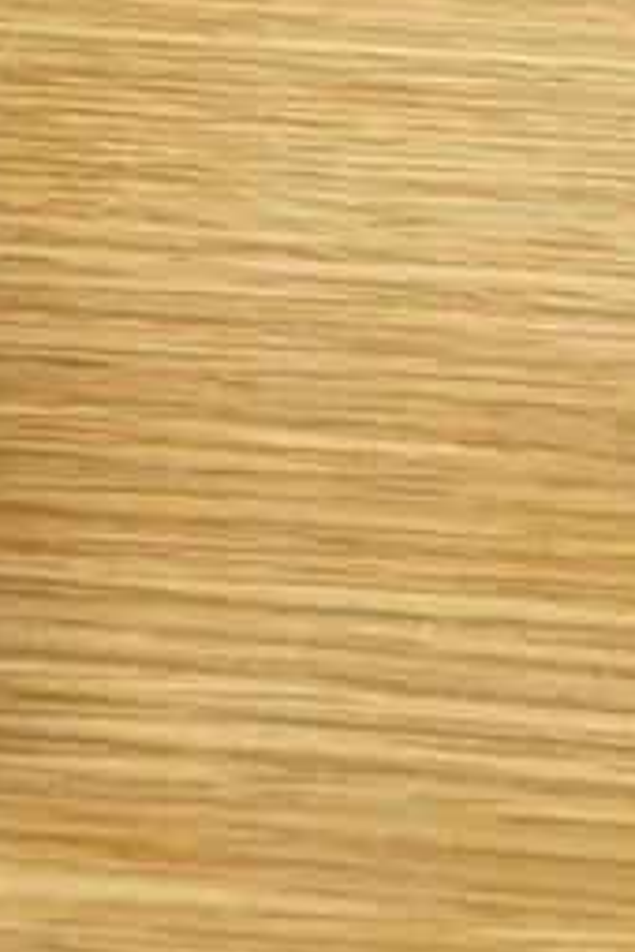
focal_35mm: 347
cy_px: -2277
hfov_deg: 3.9
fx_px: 9180
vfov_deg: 5.5
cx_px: -1236
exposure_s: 1/160
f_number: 9
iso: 2500
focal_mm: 30
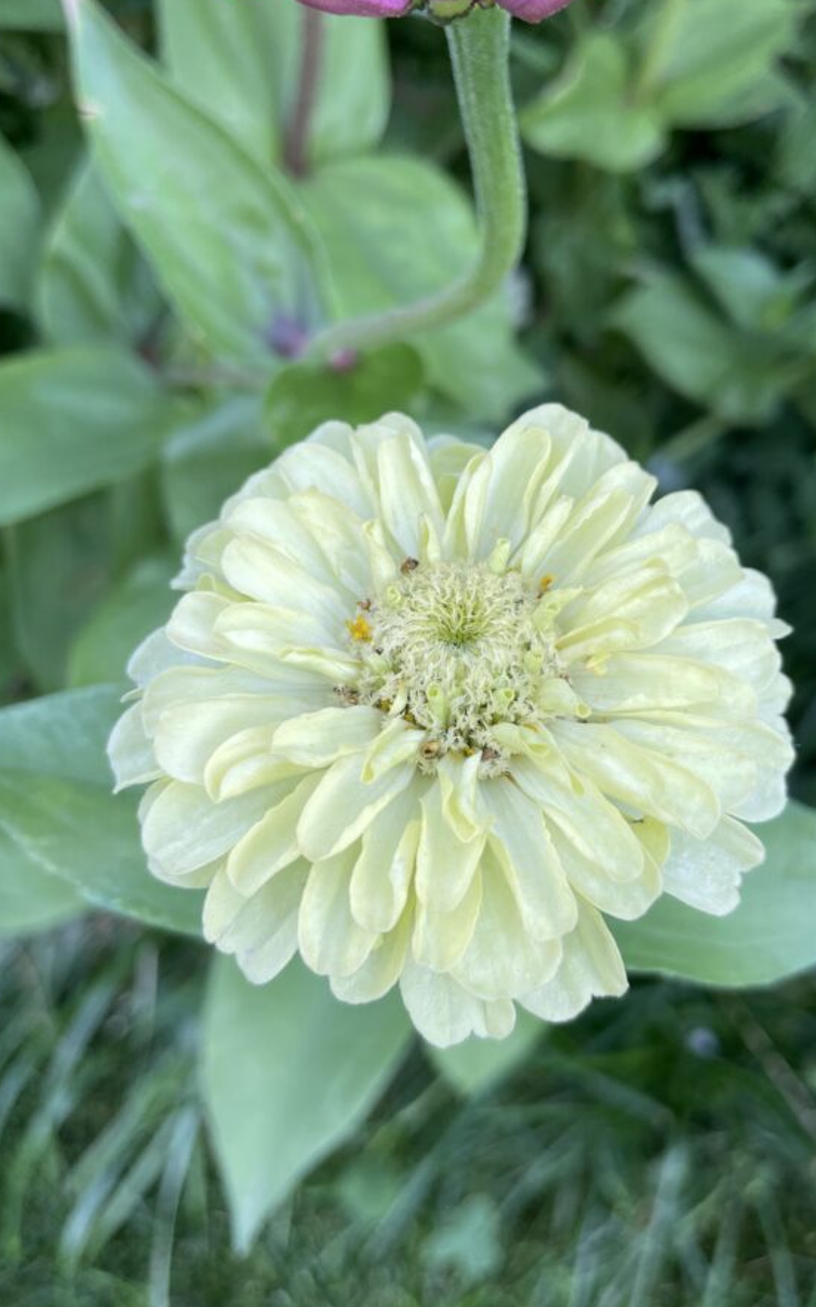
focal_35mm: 32
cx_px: 475
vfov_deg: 59.7
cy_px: 649
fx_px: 1139
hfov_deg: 39.3
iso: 32
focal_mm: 4.2
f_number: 1.6
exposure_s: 1/121
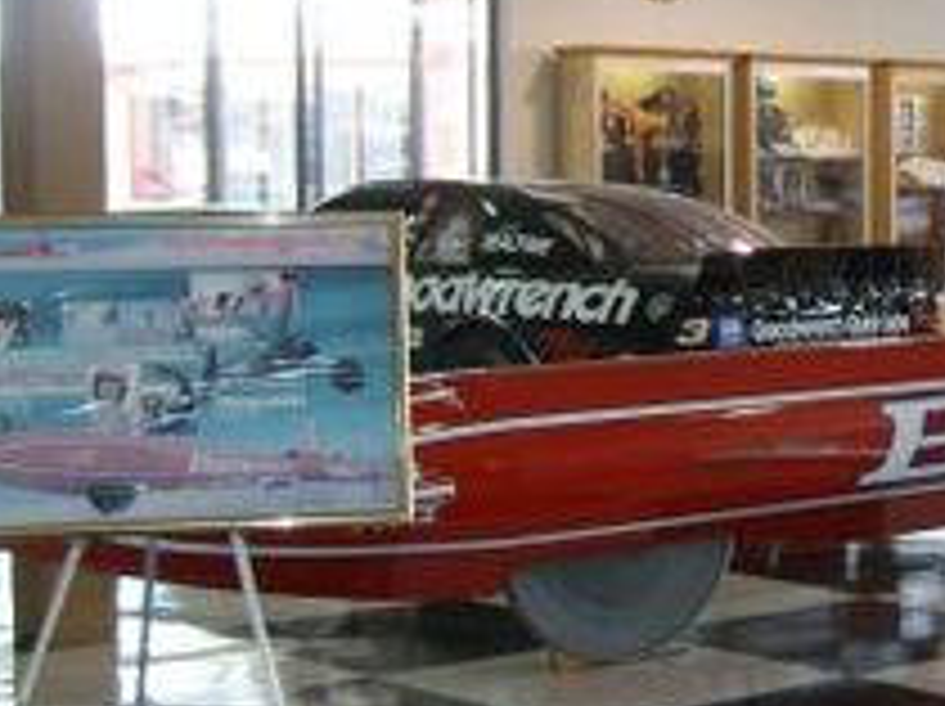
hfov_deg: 20.9
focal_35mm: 89
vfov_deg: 16.6
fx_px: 2427
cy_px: 364
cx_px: 1046
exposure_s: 1/45
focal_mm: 5.8
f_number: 2.8
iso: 80
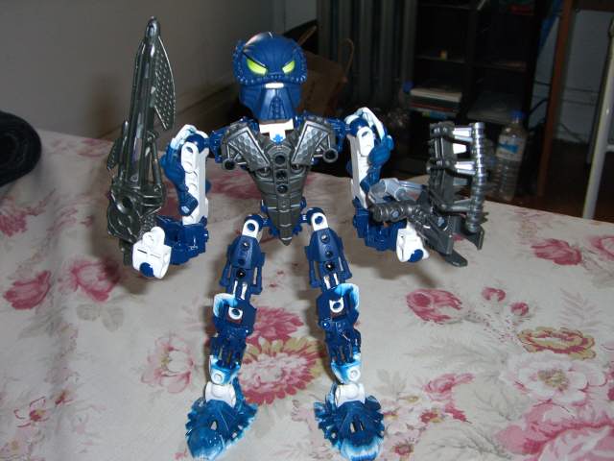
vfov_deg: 37.7
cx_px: 307
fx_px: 674
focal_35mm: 38
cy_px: 230
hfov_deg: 49.0
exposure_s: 1/60
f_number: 2.7
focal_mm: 6.2
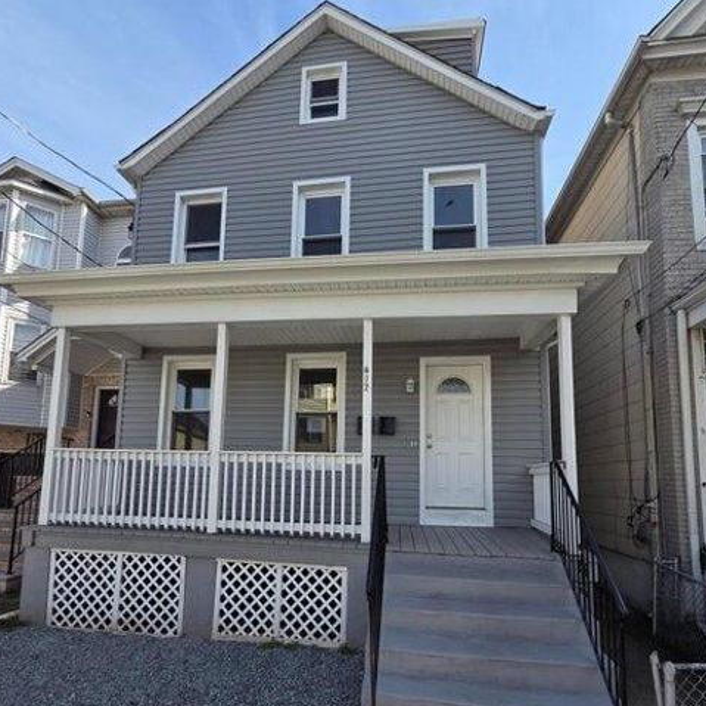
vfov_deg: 85.7
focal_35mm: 16
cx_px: 352
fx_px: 369
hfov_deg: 87.4
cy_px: 443
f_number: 2.2
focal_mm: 2.2
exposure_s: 1/2000
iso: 100
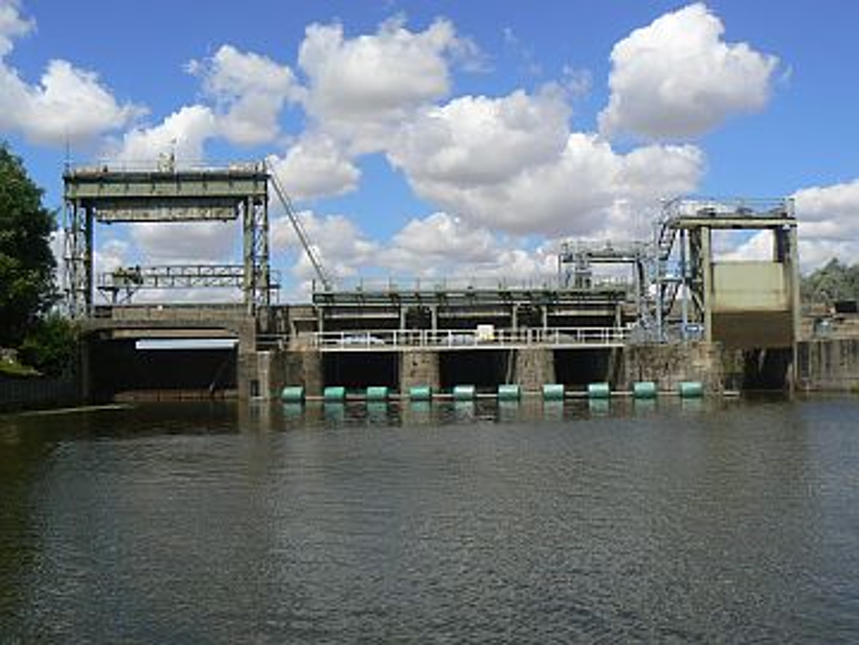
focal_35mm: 36
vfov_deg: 39.7
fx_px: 893
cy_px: 322
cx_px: 430
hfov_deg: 51.4
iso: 80
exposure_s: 1/400
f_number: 8
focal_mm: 6
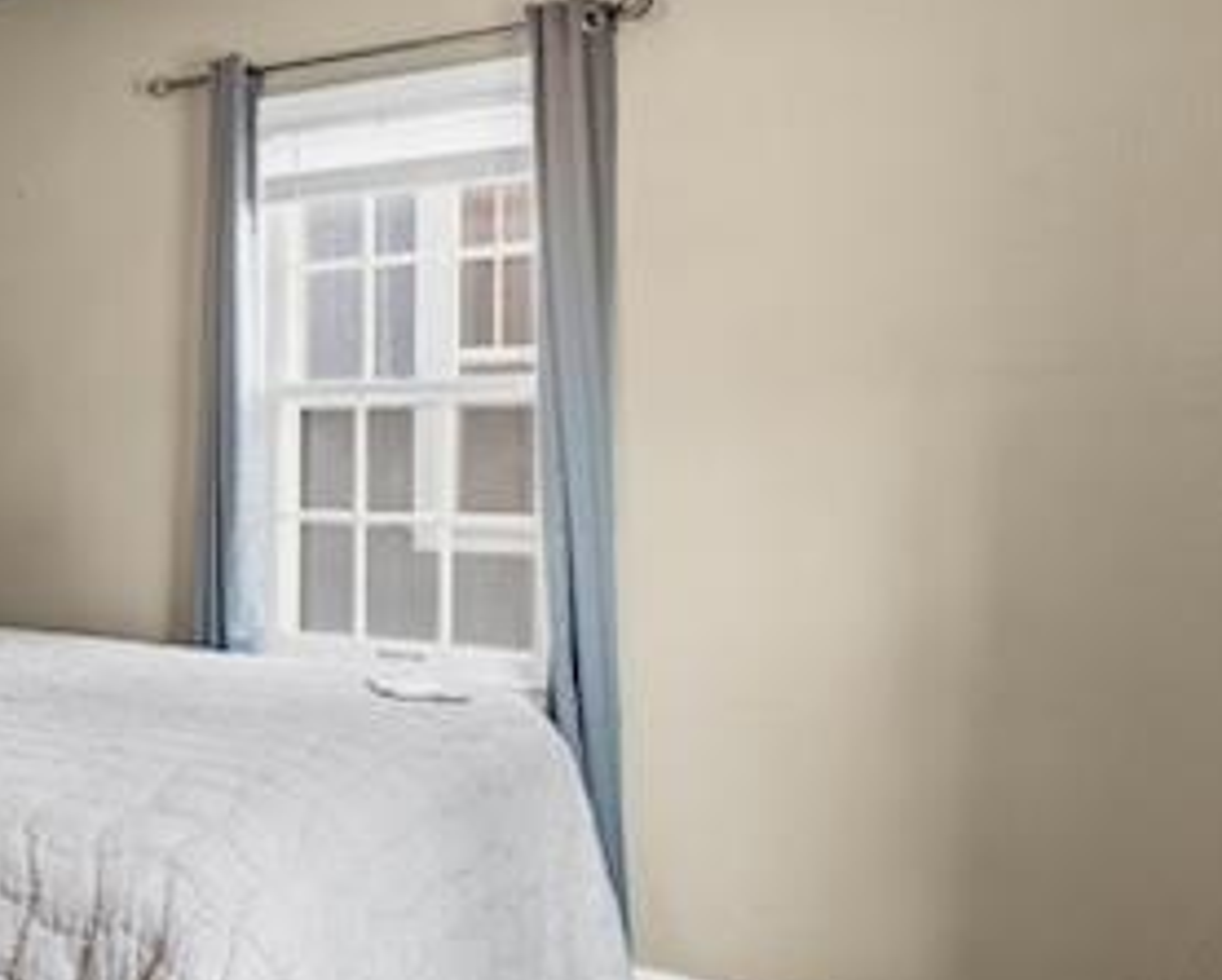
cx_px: -126
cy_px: 446
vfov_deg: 38.2
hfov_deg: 38.6
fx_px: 1411
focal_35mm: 39
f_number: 8
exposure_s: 1/3
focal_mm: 16
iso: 250
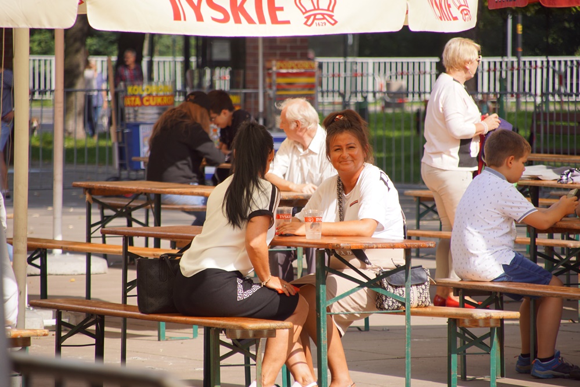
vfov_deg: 4.6
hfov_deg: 6.9
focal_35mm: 300
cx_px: 290
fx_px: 4833
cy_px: 194
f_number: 6.3
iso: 160
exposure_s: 1/320
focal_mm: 200
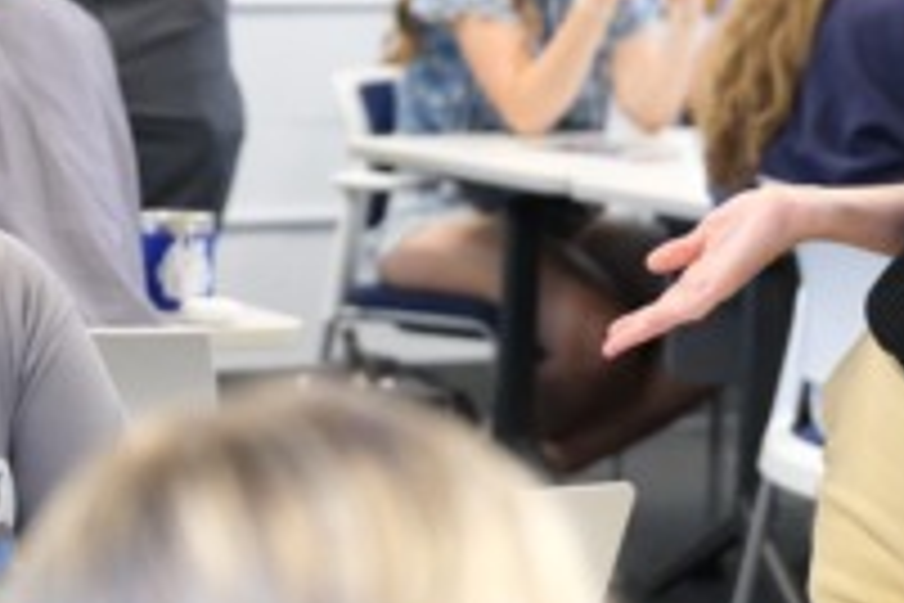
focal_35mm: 194
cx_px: 202
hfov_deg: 10.6
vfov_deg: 7.1
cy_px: 83
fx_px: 4871
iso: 6400
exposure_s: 1/250
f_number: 2.8
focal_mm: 50
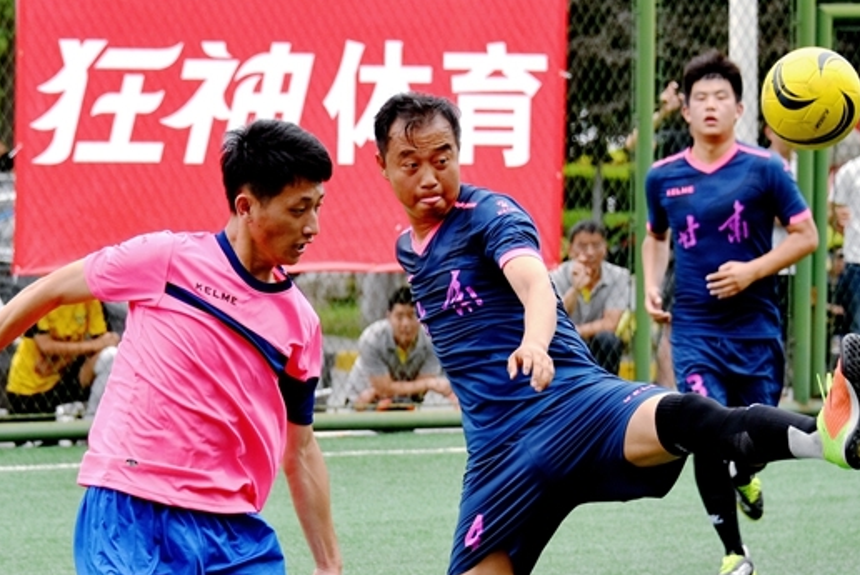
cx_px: 423
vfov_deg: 7.5
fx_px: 4375
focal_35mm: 183
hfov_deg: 11.2
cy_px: 444
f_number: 5.3
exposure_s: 1/1600
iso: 400
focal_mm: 105
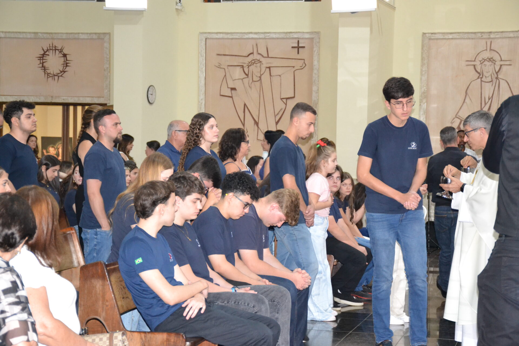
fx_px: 1124
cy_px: 173
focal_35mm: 78
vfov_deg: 17.5
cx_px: 260
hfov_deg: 26.0
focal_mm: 52
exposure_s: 1/60
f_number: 4.8
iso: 3200
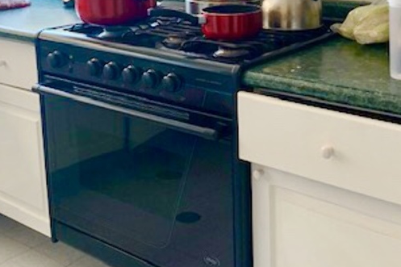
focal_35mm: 58
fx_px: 646
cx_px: 241
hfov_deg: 34.4
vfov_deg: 23.0
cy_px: 45
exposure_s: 1/121
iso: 80
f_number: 1.8
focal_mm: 4.25
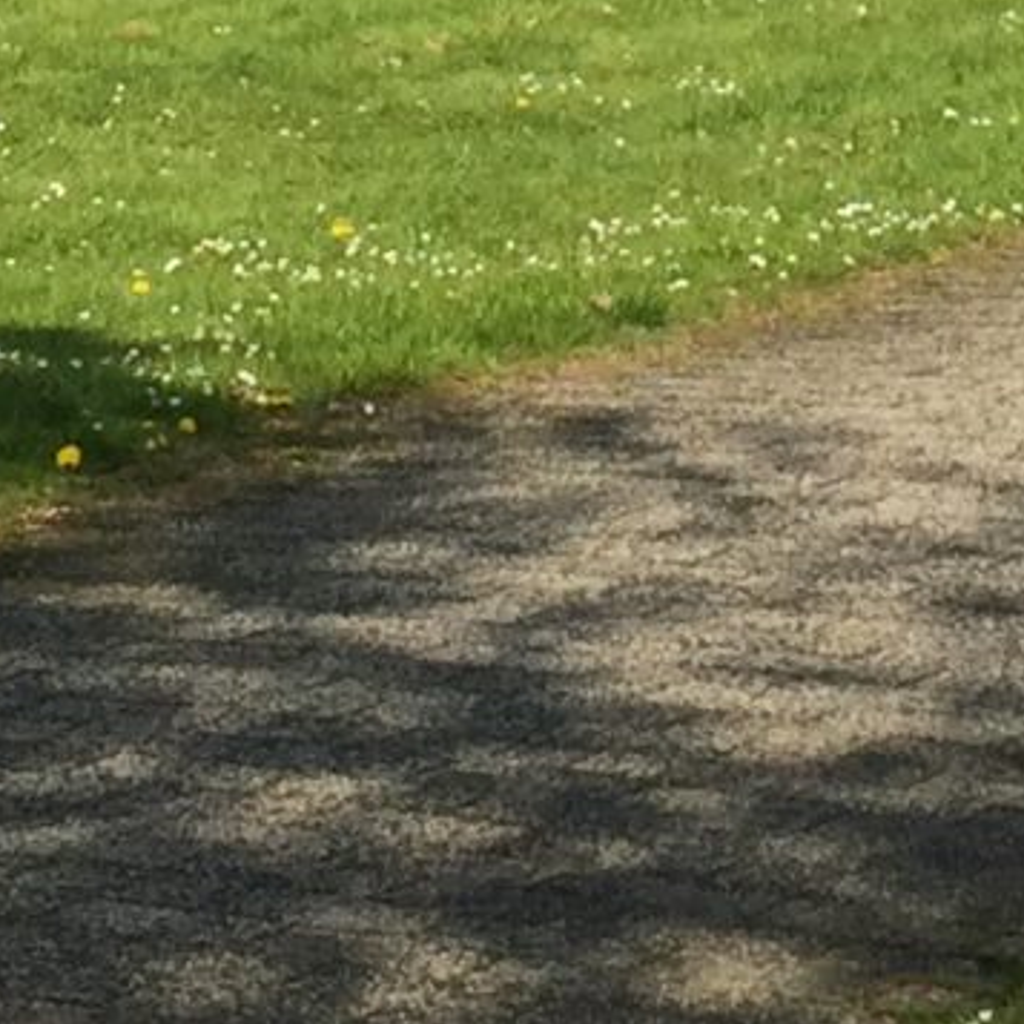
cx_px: 703
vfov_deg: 8.6
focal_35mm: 184
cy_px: -1449
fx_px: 6158
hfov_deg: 9.5
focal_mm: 4.15
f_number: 2.2
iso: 32
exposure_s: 1/1522
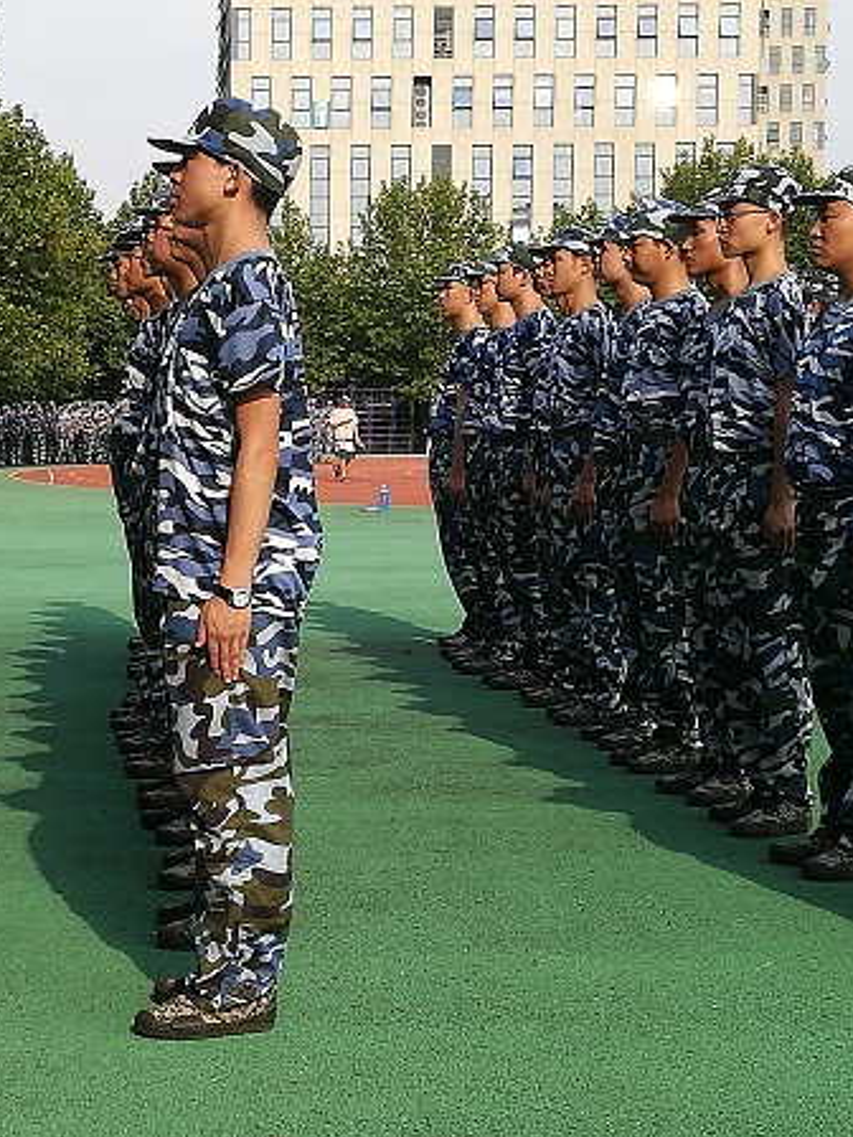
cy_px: 568
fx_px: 2464
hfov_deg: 19.4
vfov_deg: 26.0
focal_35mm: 75
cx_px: 137
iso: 50
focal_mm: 3.83
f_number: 2.2
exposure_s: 1/663
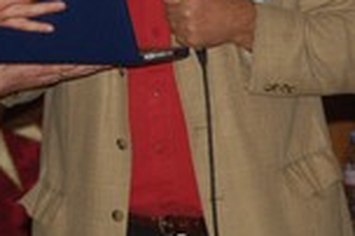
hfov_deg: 4.5
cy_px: -62
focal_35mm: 458
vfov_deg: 3.0
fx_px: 4511
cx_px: -16
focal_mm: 116
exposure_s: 1/60
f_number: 6
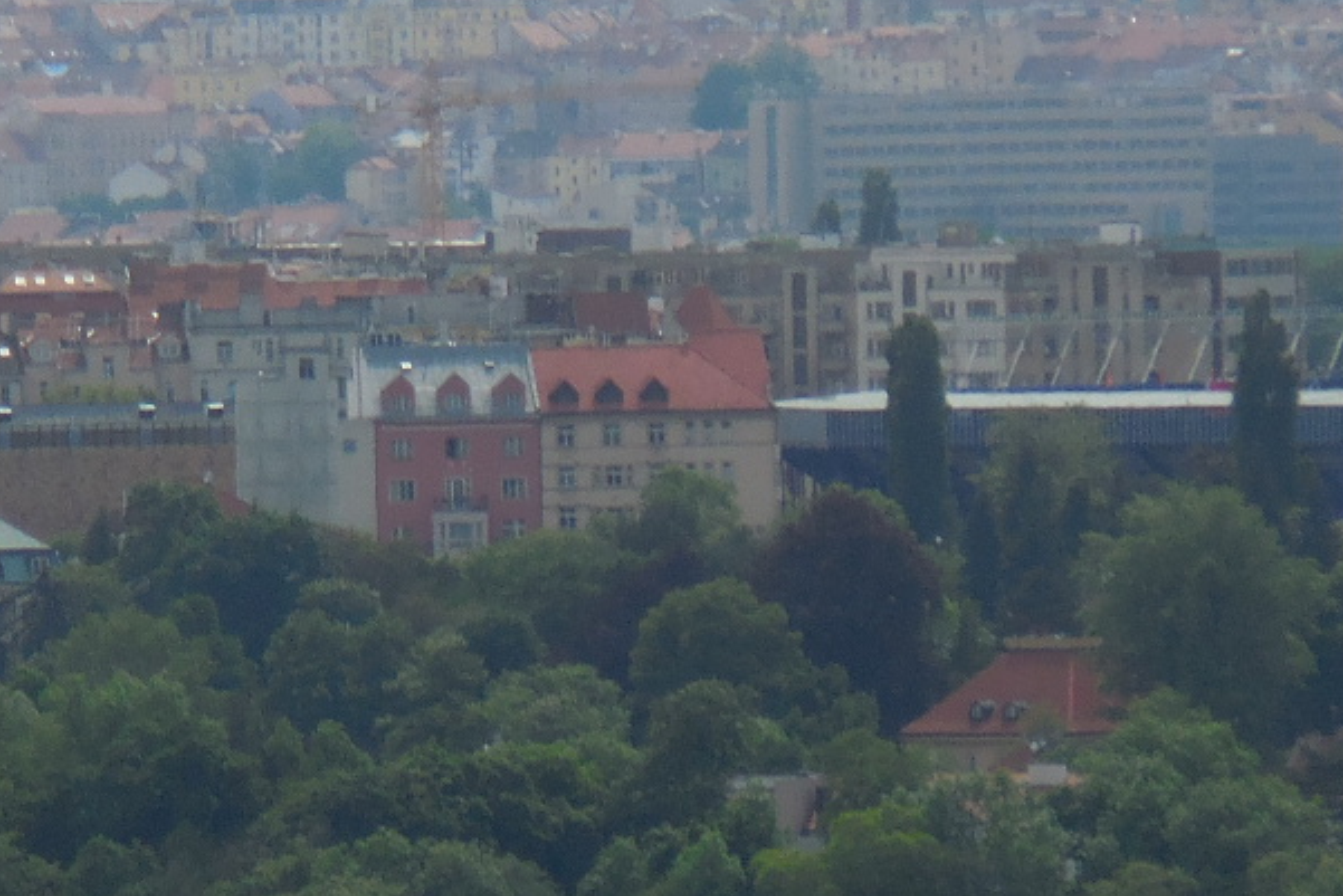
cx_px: 183
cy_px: -152
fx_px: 31006
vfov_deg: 1.7
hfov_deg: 2.5
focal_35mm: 831
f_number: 6.3
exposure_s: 1/640
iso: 125
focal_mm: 54
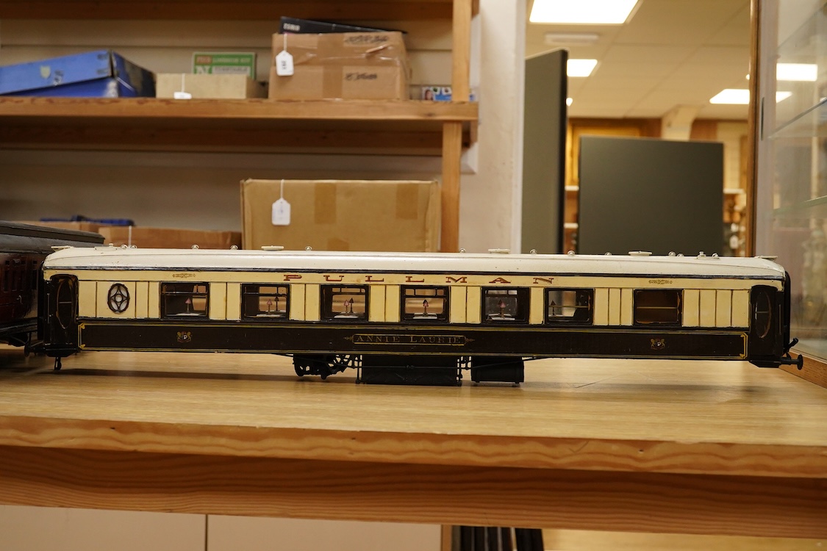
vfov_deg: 29.9
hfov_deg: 43.6
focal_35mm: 45
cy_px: 276
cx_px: 414
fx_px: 1034
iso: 2500
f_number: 10
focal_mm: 30
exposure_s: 1/160
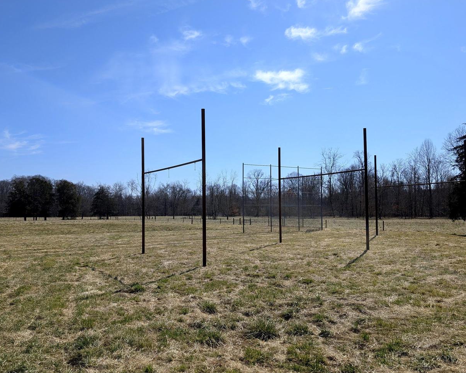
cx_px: 213
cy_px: 200
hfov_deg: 62.1
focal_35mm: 28
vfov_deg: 51.5
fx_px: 386
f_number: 1.68
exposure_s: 1/1869
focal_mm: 6.9
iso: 21
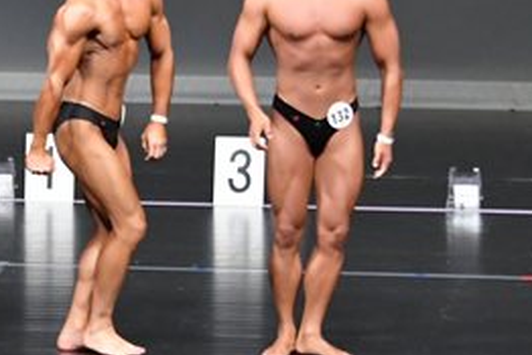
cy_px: 83
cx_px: -147
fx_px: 6860
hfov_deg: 4.4
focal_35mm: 464
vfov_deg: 3.0
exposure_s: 1/400
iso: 5000
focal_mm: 105
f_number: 5.6
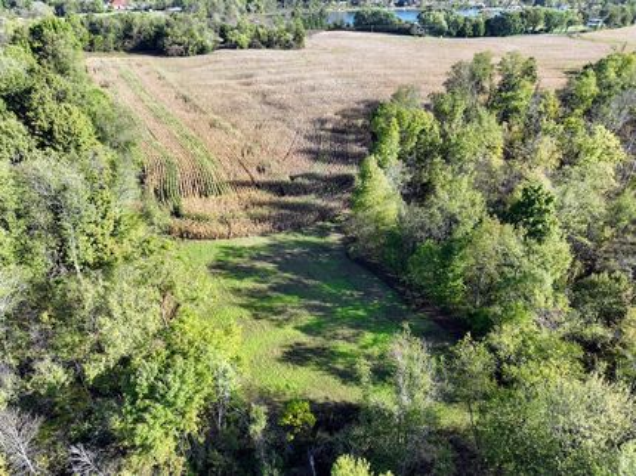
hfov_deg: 71.6
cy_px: 238
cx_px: 318
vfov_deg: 56.8
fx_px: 441
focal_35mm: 24
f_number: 2.8
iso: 100
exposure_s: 1/500
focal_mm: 12.29
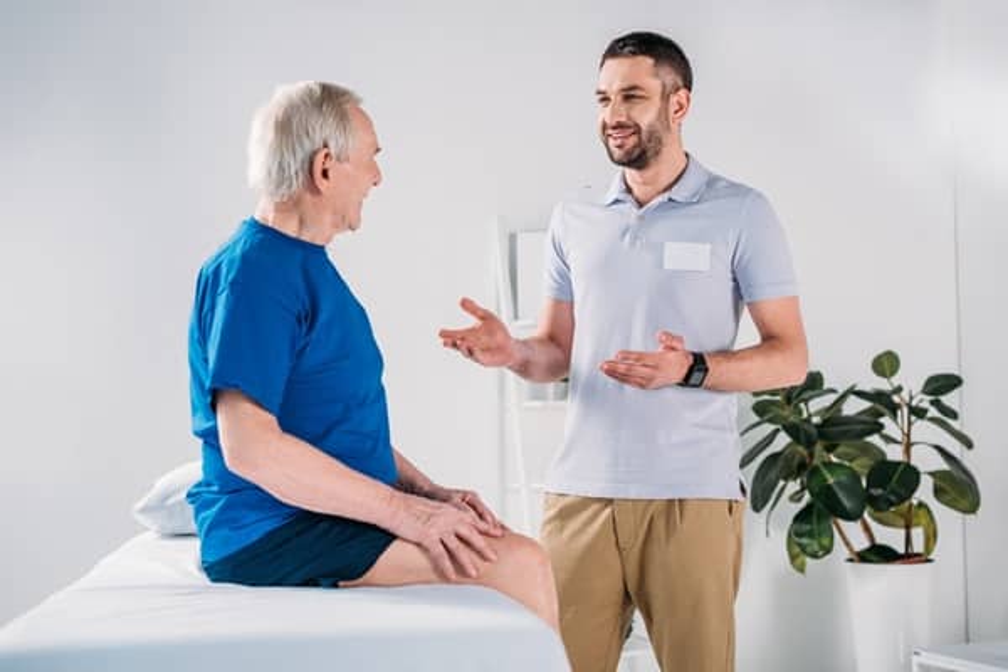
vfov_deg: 27.0
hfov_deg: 39.6
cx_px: 504
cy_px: 336
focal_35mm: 50
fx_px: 1400
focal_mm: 50
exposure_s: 1/200
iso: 125
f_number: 3.5
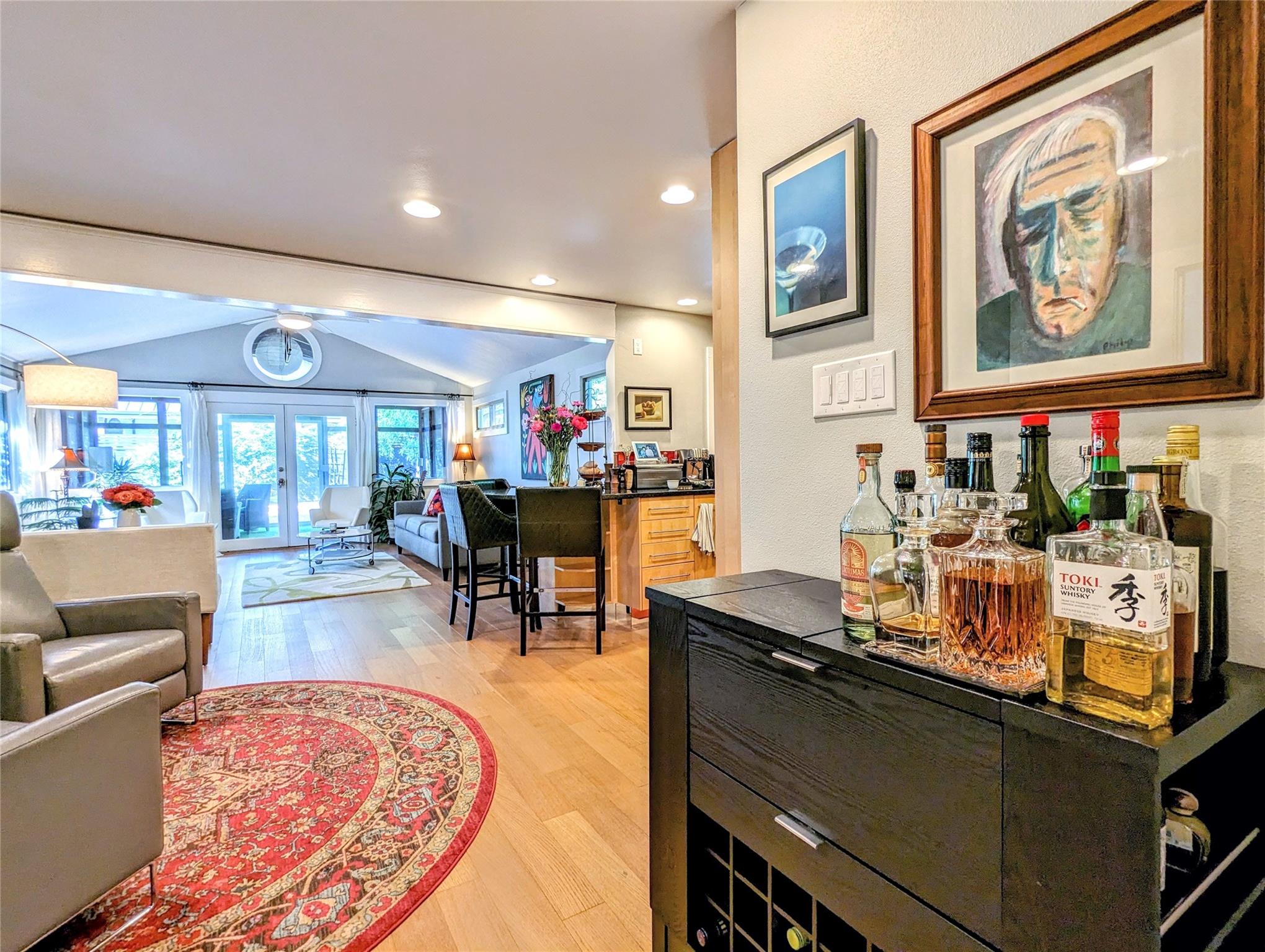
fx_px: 586
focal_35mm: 16
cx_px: 632
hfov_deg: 94.4
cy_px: 476
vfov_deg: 78.2
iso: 58
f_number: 2.2
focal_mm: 2.35
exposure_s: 1/24
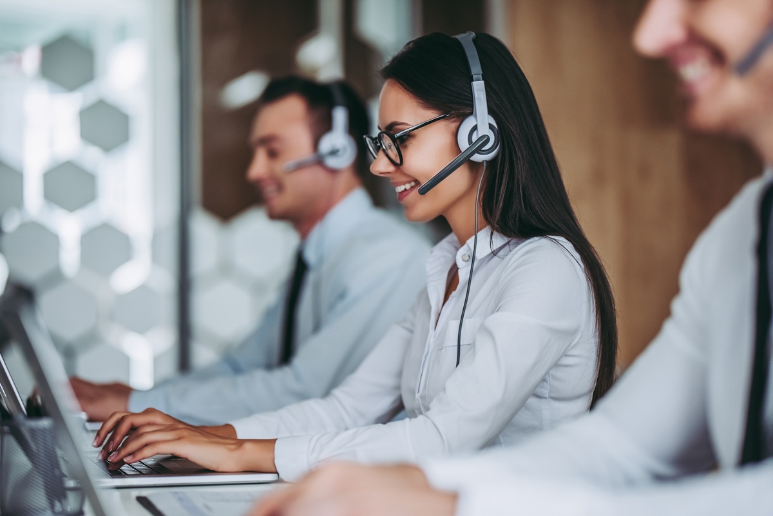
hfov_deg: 23.9
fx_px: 1826
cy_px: 258
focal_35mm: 85
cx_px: 386
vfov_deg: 16.1
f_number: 2
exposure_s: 1/200
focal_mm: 85
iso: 800
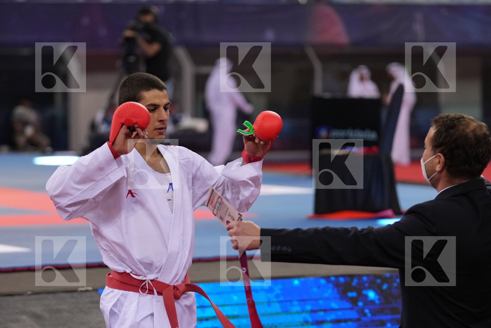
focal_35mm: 166
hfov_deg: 12.4
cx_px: 246
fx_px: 2264
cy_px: 164
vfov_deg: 8.3
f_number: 2.8
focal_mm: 111
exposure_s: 1/1000
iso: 2500
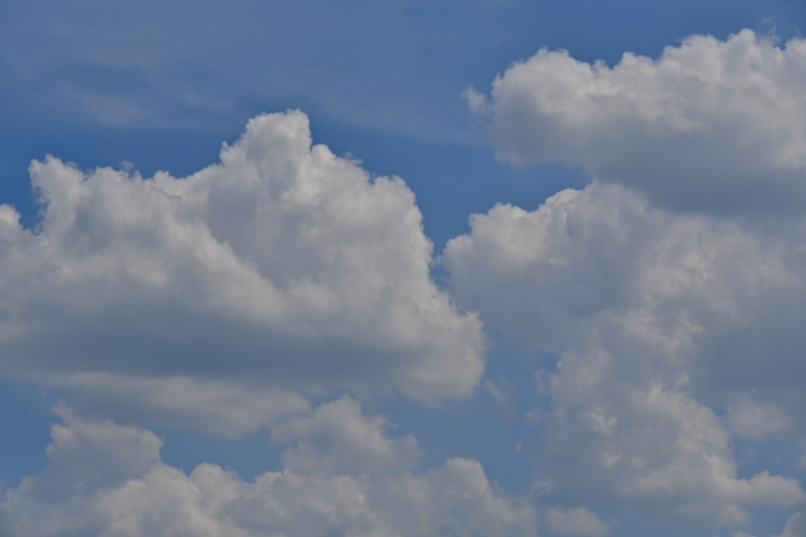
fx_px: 2351
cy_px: 268
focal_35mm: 105
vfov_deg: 13.0
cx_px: 403
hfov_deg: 19.5
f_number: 7.1
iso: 250
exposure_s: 1/6400
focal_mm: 70
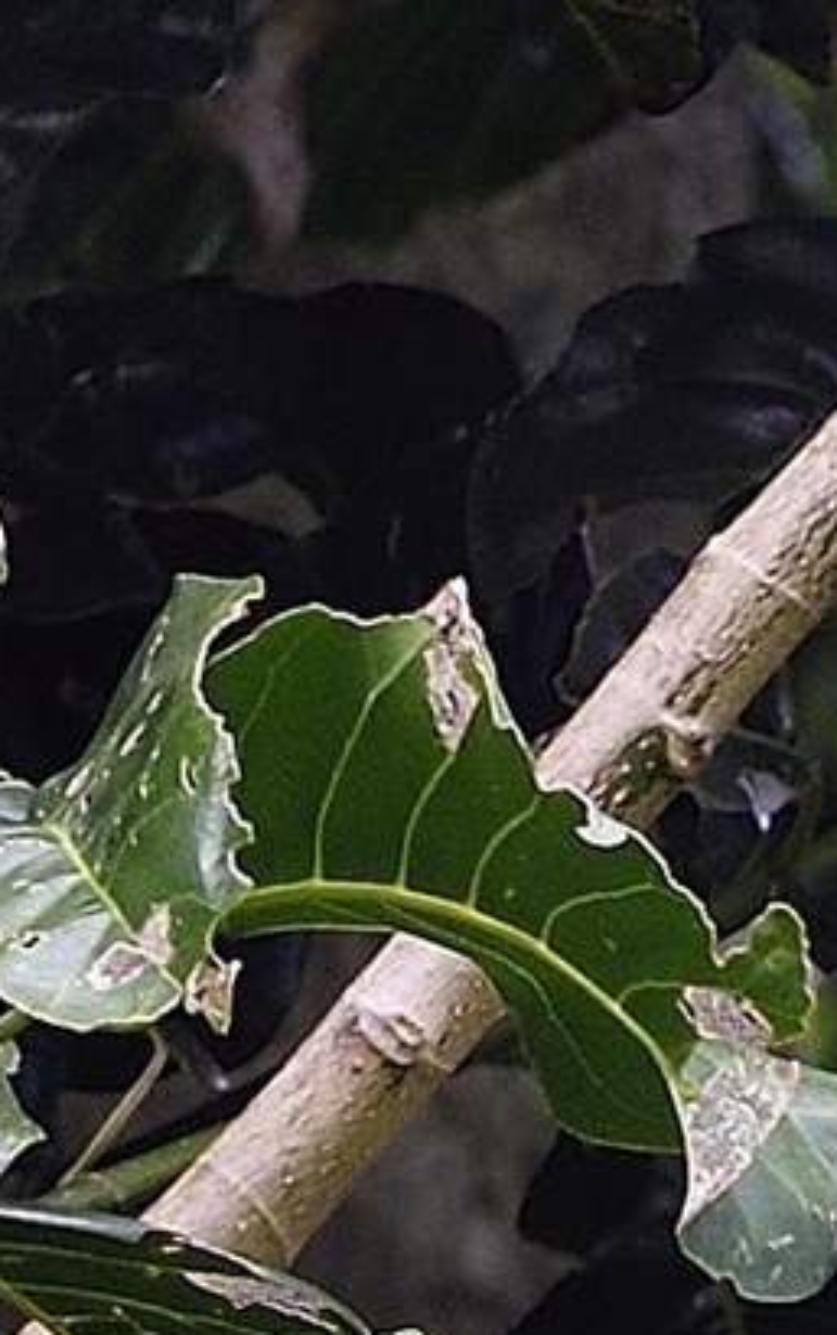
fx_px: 43414
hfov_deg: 1.1
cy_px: -1224
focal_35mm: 1192
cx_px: -1368
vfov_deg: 1.8
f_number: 5.6
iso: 800
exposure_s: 1/250
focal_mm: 200
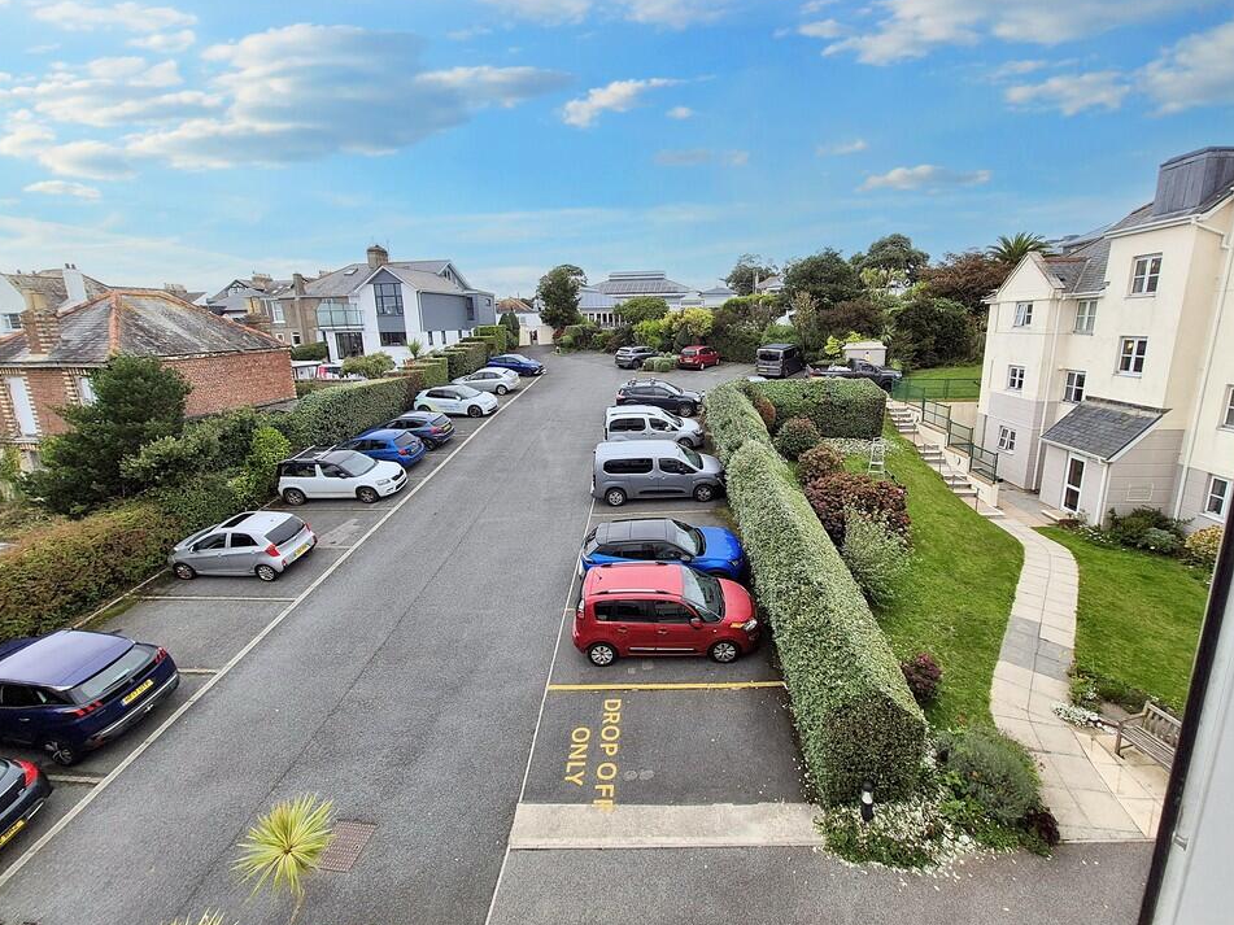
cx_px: 644
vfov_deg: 85.6
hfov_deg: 102.0
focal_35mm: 14
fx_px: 499
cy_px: 440
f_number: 2.2
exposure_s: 1/1440
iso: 50
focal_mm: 1.7
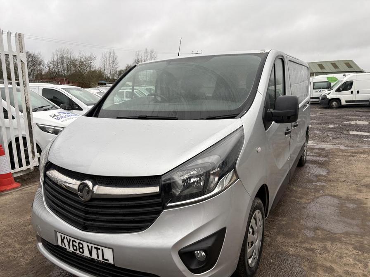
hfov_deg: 67.3
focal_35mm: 26
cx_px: 185
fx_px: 278
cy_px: 138
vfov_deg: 53.1
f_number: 1.6
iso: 32
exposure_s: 1/132
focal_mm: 5.96
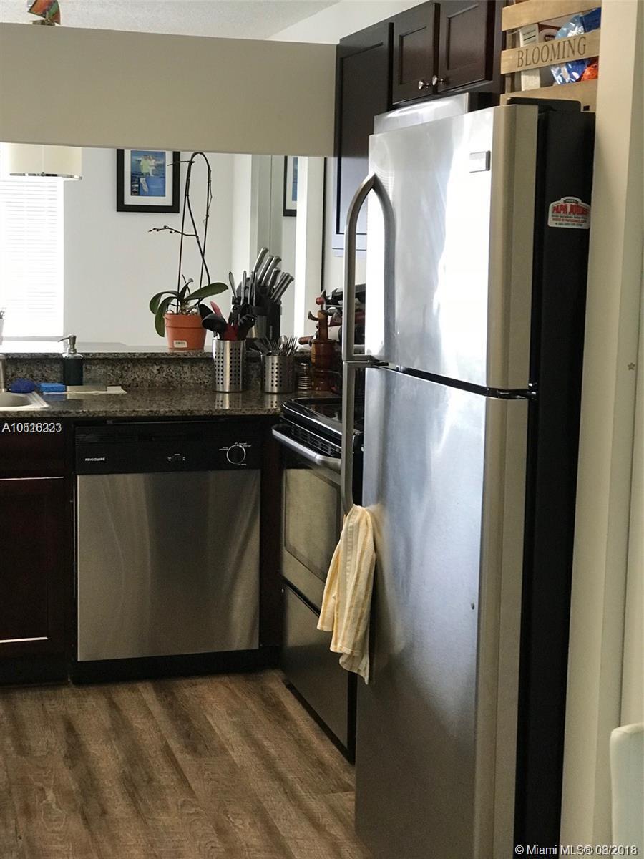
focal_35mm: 57
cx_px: 322
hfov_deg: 25.7
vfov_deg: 33.8
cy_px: 430
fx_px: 1414
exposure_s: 1/60
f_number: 2.8
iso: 250
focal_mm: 6.6
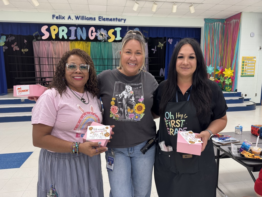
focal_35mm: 24
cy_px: 98
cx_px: 131
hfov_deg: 71.6
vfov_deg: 56.8
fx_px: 182
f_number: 1.78
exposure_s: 1/120
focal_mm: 6.76
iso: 200
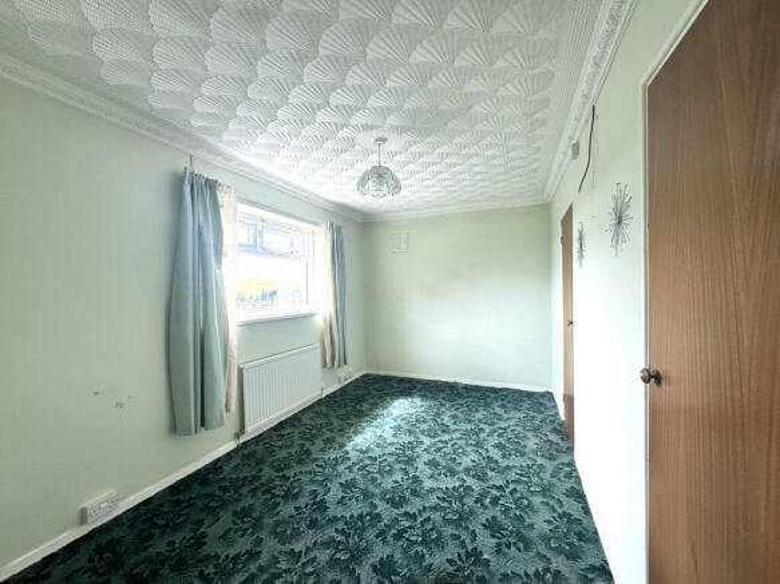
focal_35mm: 14
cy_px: 292
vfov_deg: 85.7
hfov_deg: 102.1
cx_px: 390
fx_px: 315
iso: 40
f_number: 2.2
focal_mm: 2.22
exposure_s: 1/132
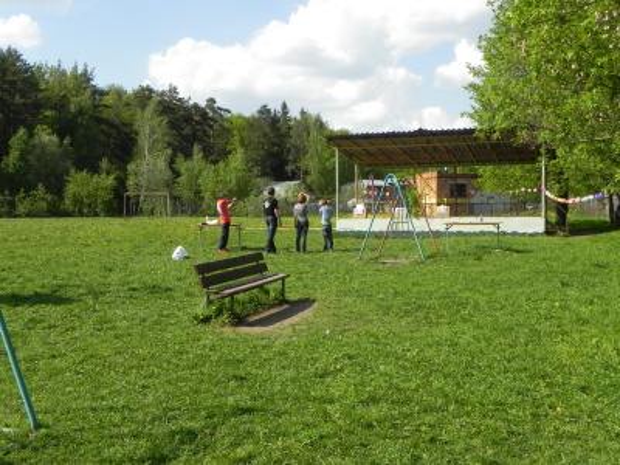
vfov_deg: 35.1
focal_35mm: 41
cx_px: 310
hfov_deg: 45.8
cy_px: 232
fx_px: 734
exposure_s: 1/369
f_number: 6.3
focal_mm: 7.3
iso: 160
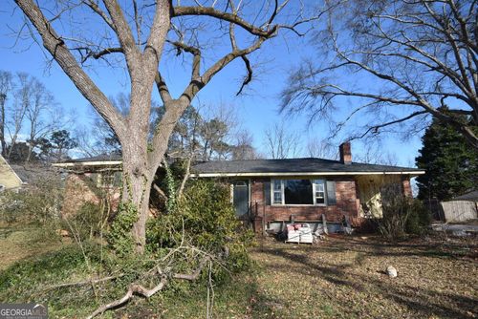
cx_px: 239
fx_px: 239
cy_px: 160
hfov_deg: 90.0
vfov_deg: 67.5
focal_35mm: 18
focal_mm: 12
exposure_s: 1/250
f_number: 8
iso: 160
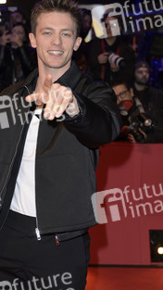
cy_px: 156
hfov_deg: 13.3
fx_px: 699
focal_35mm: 91
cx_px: 55
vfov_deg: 23.4
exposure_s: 1/250
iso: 800
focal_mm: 68
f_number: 5
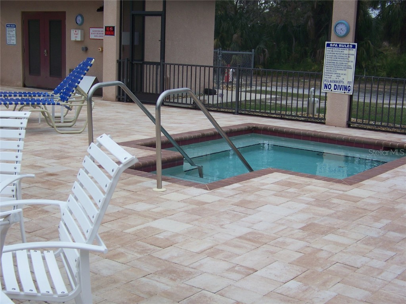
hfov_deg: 34.9
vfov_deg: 26.6
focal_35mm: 55
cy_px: 152
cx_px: 203
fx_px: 645
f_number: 3.2
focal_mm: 9.36
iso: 64
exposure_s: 1/50
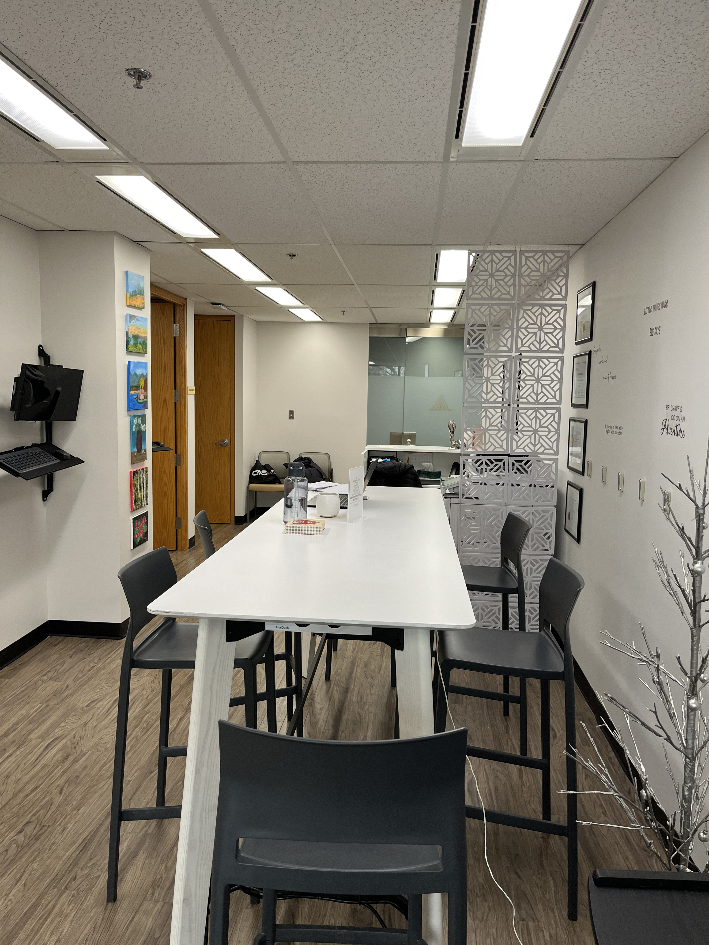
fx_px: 710
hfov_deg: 53.1
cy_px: 472
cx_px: 354
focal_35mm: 26
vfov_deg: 67.3
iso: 80
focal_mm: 5.1
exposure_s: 1/60
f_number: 1.6
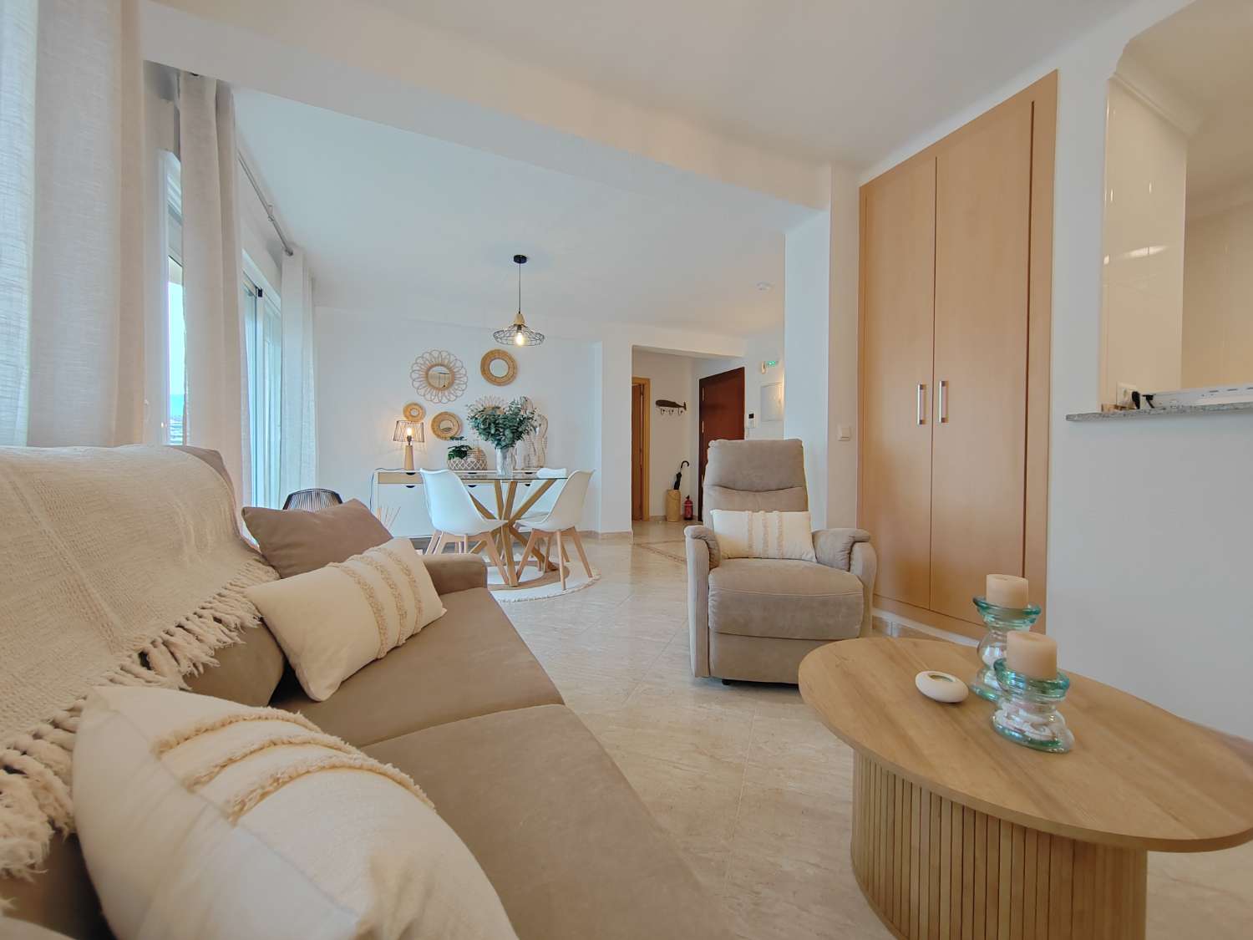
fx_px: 471
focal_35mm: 13
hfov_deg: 106.2
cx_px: 626
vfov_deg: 89.9
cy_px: 470
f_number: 2.2
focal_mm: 2.16
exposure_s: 1/50
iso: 250
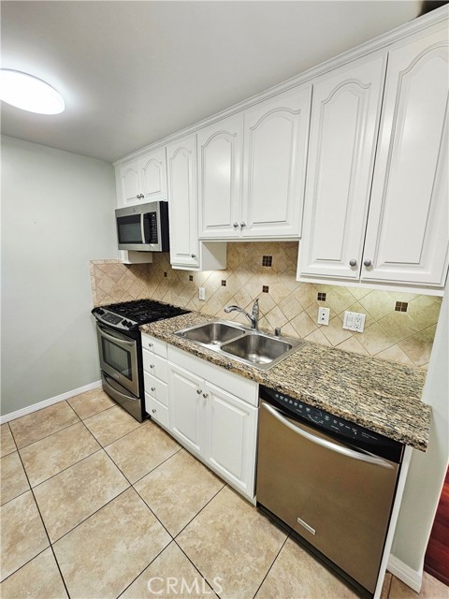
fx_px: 225
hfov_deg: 89.9
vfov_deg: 106.2
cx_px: 224
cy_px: 300
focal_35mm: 13
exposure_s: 1/60.2
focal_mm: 2.2
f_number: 2.2
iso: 100
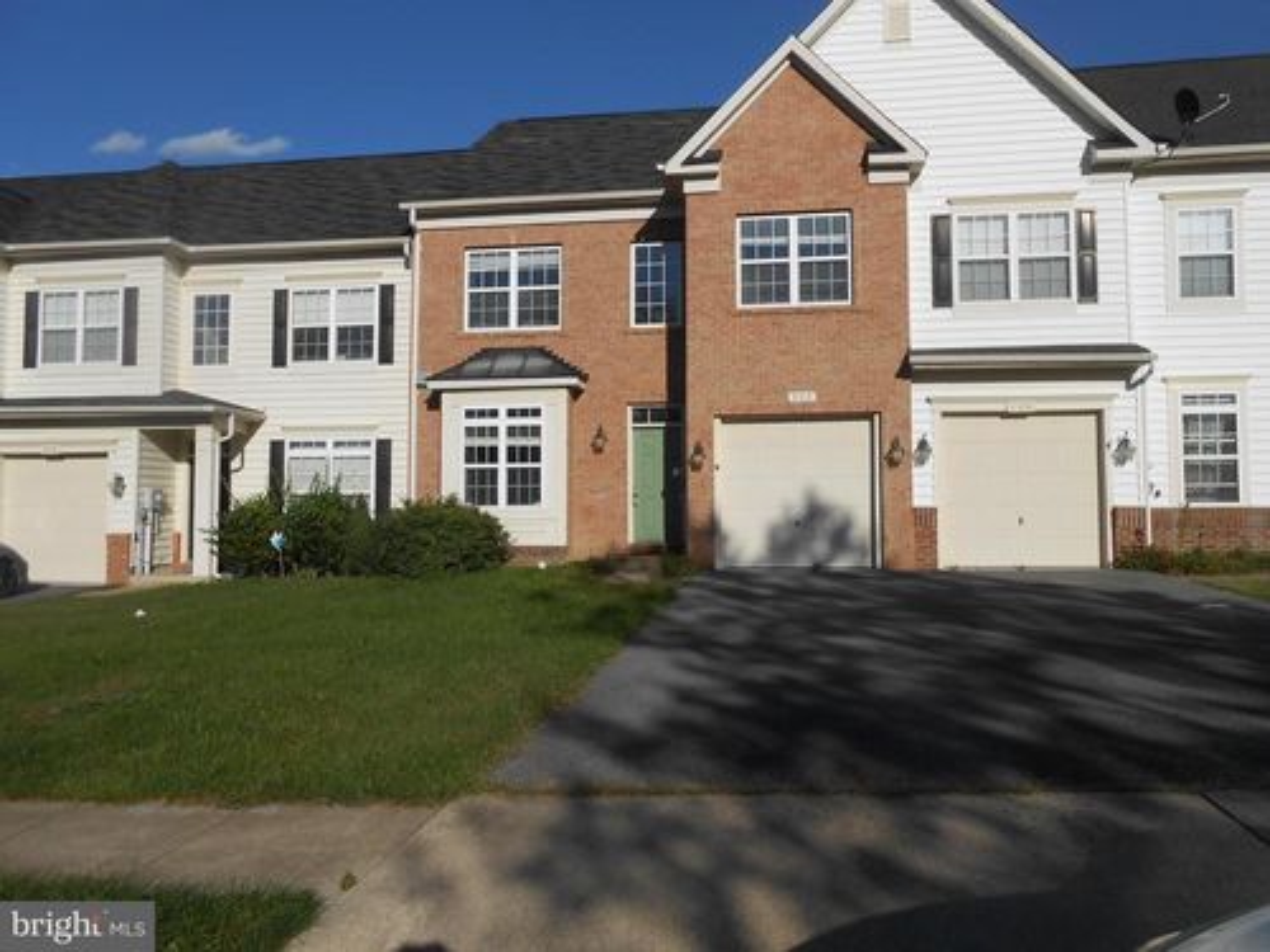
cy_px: 476
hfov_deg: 67.3
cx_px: 635
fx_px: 954
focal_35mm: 26
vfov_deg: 53.1
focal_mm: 4.6
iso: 80
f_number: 3.5
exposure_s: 1/1500
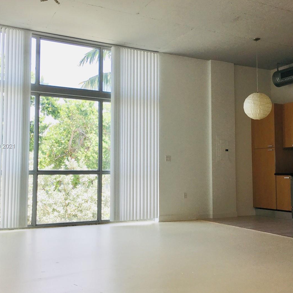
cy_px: 146
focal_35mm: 39
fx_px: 373
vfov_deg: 42.8
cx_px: 149
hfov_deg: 42.8
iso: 25
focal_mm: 4.15
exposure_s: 1/323
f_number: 2.2
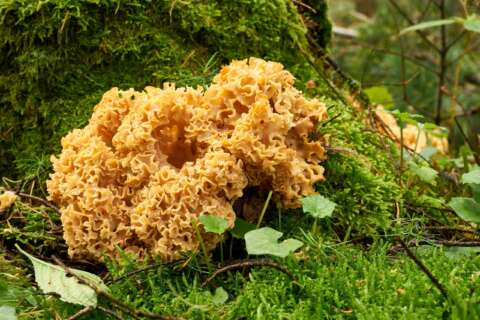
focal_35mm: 90
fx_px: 1200
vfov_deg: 15.2
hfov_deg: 22.6
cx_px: 240
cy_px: 160
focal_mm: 90
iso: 100
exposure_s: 1
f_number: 18
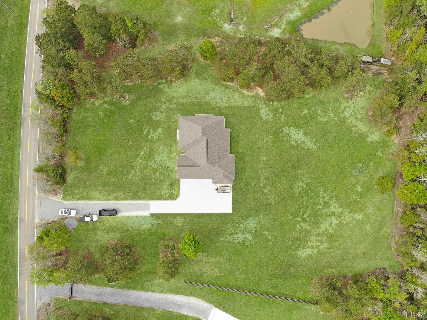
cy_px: 160
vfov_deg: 56.8
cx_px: 214
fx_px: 296
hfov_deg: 71.6
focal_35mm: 24
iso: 100
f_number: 2.8
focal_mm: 4.5
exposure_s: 1/298
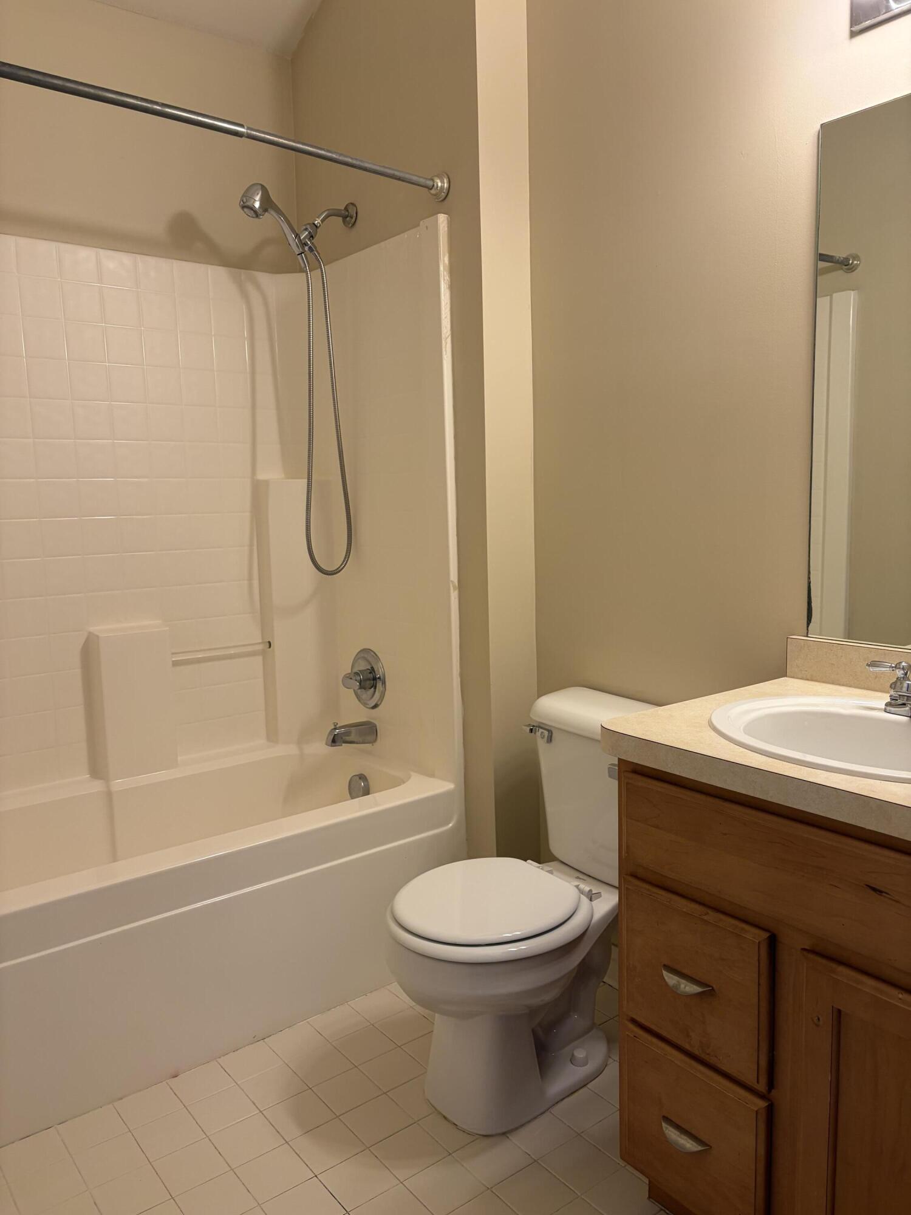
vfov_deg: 67.3
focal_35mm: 26
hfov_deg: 53.1
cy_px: 608
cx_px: 456
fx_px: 912
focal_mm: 5.96
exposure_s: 1/60
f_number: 1.6
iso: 100
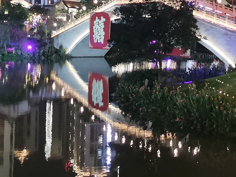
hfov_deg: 25.1
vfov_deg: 18.9
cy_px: 32
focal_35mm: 77
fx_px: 525
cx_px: 175
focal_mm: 5.58
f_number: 1.8
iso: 1000
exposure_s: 1/33.3
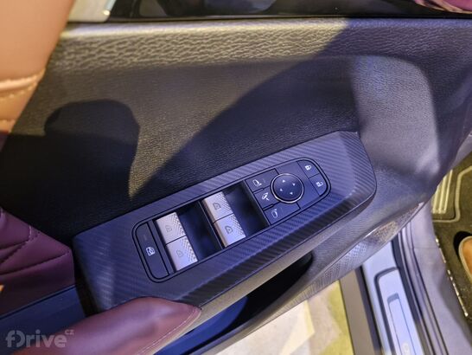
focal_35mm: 23
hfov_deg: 73.9
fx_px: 314
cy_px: 178
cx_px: 236
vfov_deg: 58.9
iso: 640
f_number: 1.8
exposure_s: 1/33
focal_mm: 5.54
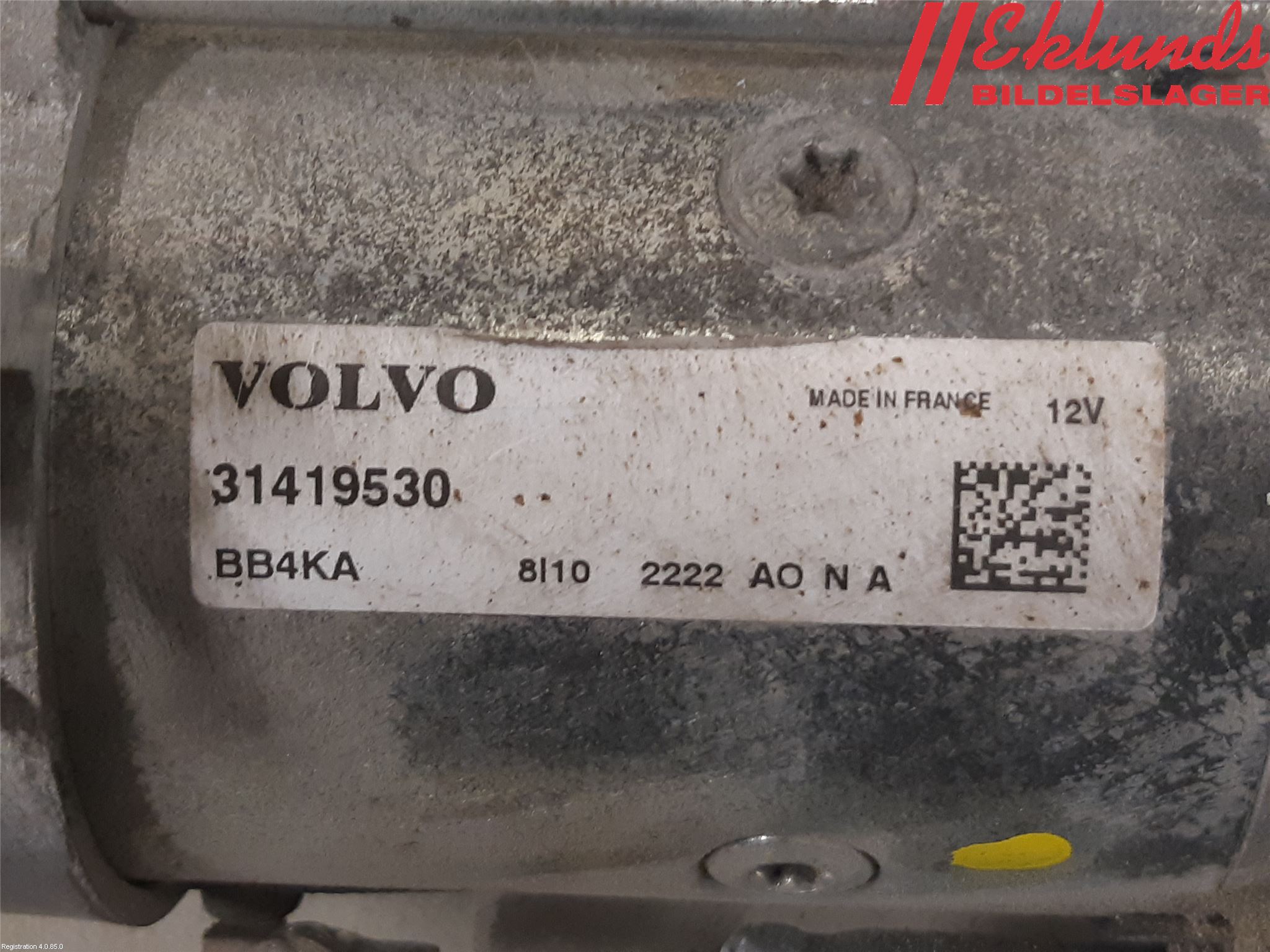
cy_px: 476
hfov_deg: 67.3
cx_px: 635
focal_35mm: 26
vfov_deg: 53.1
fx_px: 954
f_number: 1.7
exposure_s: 1/50
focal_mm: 3.93
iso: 160
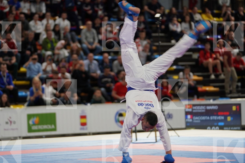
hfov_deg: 12.0
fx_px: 1163
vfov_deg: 8.0
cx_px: 117
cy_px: 94
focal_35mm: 171
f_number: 2.8
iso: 400
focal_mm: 142
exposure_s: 1/250
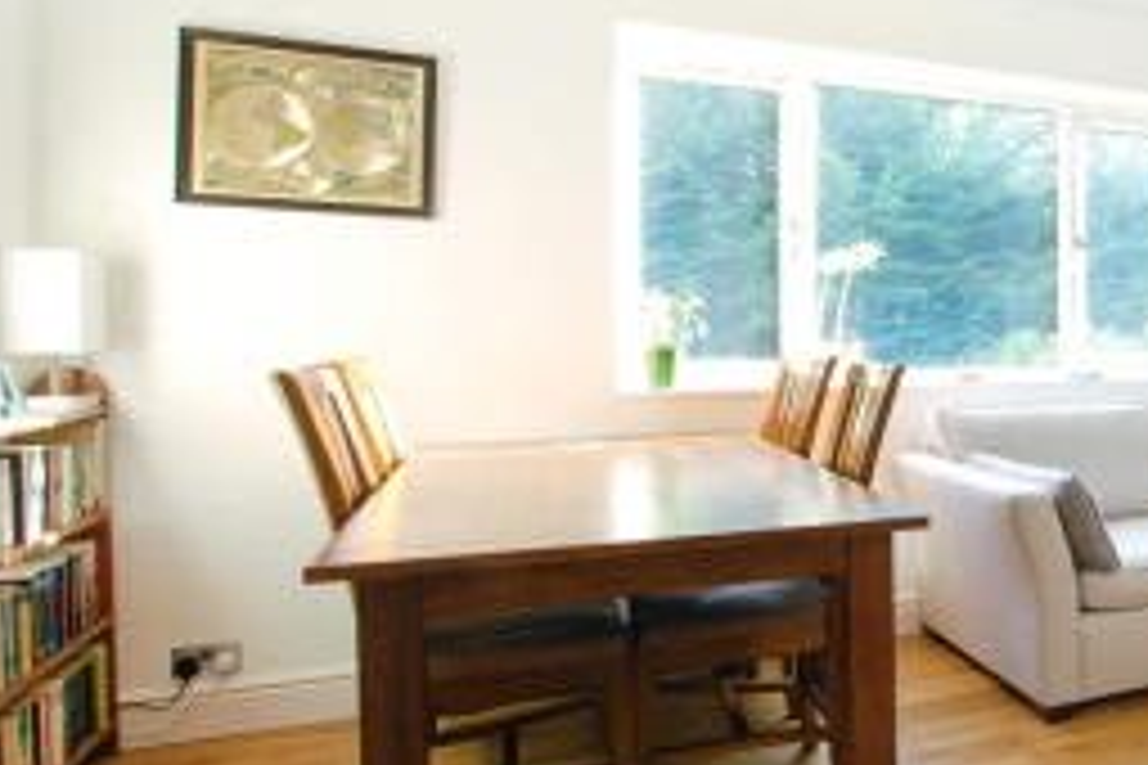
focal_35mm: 28
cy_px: 308
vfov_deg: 46.2
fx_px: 893
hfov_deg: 55.4
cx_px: 1062
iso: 200
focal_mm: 10
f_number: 10
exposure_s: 1/2
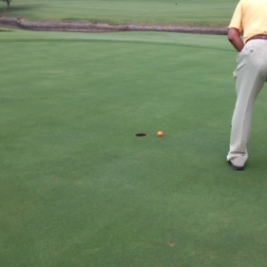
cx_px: 200
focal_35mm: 55
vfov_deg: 30.9
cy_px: 95
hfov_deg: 30.6
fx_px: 480
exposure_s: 1/40
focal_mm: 4.28
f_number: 2.4
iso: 80
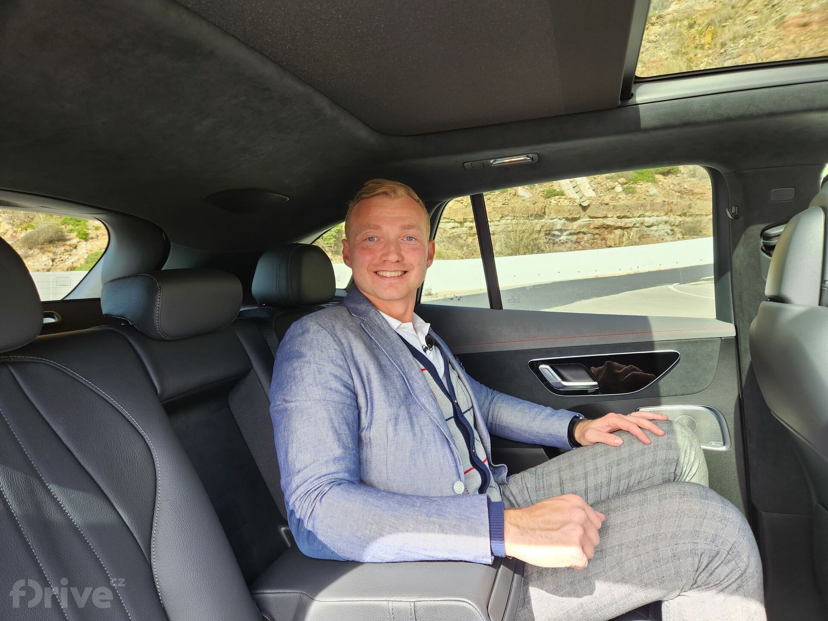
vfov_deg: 58.9
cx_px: 414
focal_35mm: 23
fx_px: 550
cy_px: 310
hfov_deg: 73.9
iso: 80
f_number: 1.8
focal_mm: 5.4
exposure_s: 1/180
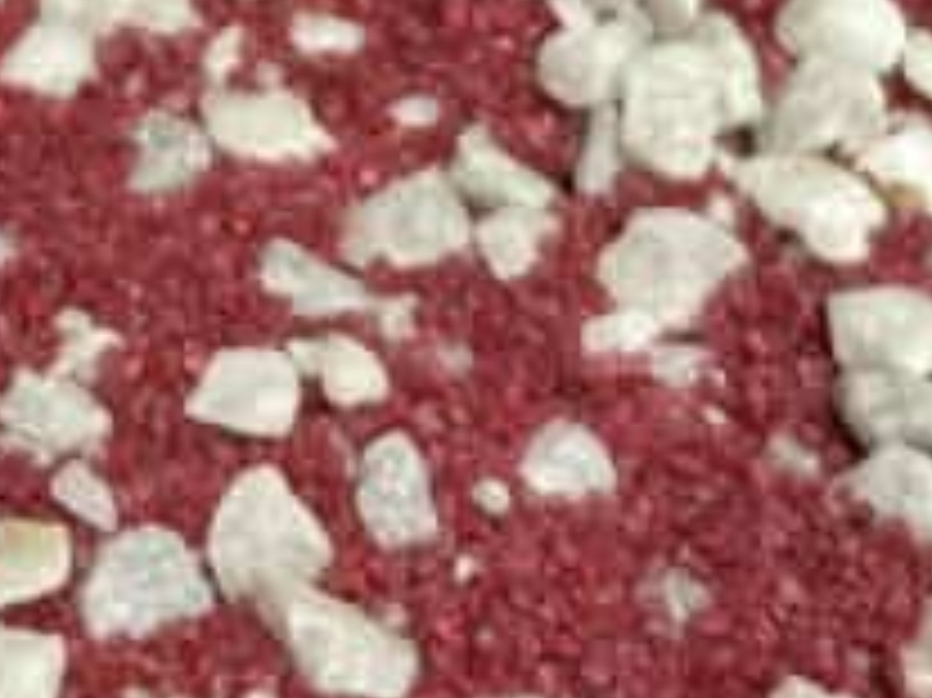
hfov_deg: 8.2
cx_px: -212
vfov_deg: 6.0
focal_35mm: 238
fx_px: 6404
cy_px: -802
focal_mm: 6.76
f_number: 1.78
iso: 80
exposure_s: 1/50
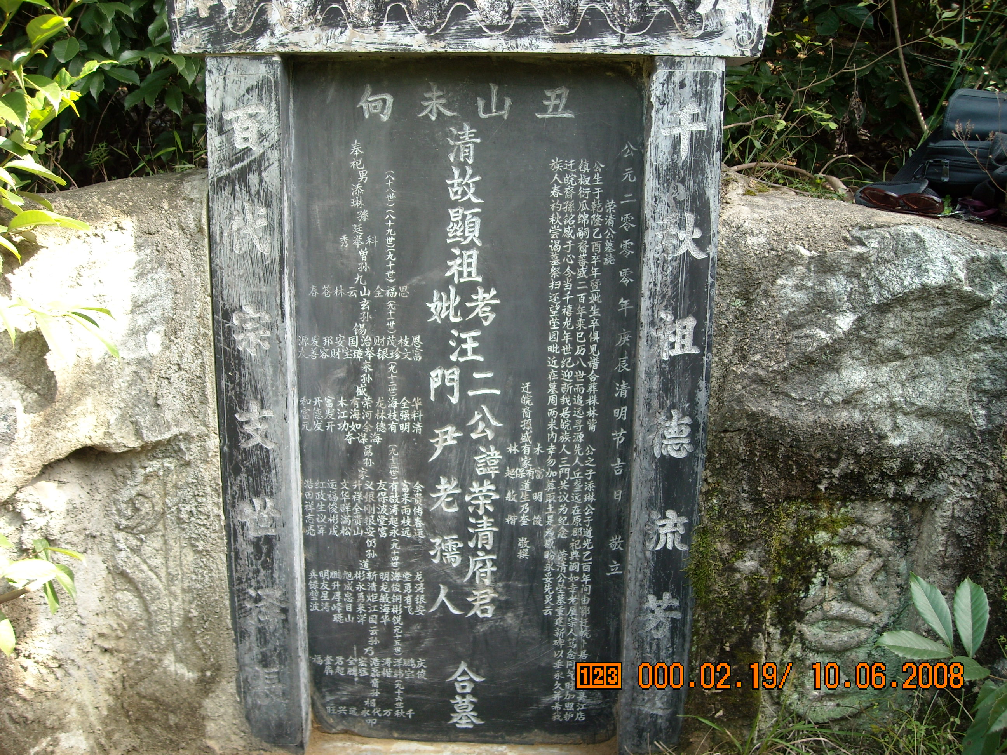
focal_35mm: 35
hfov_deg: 52.6
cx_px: 504
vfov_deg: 40.7
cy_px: 378
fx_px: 1018
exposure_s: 1/60
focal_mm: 5.7
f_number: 2.8
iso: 64
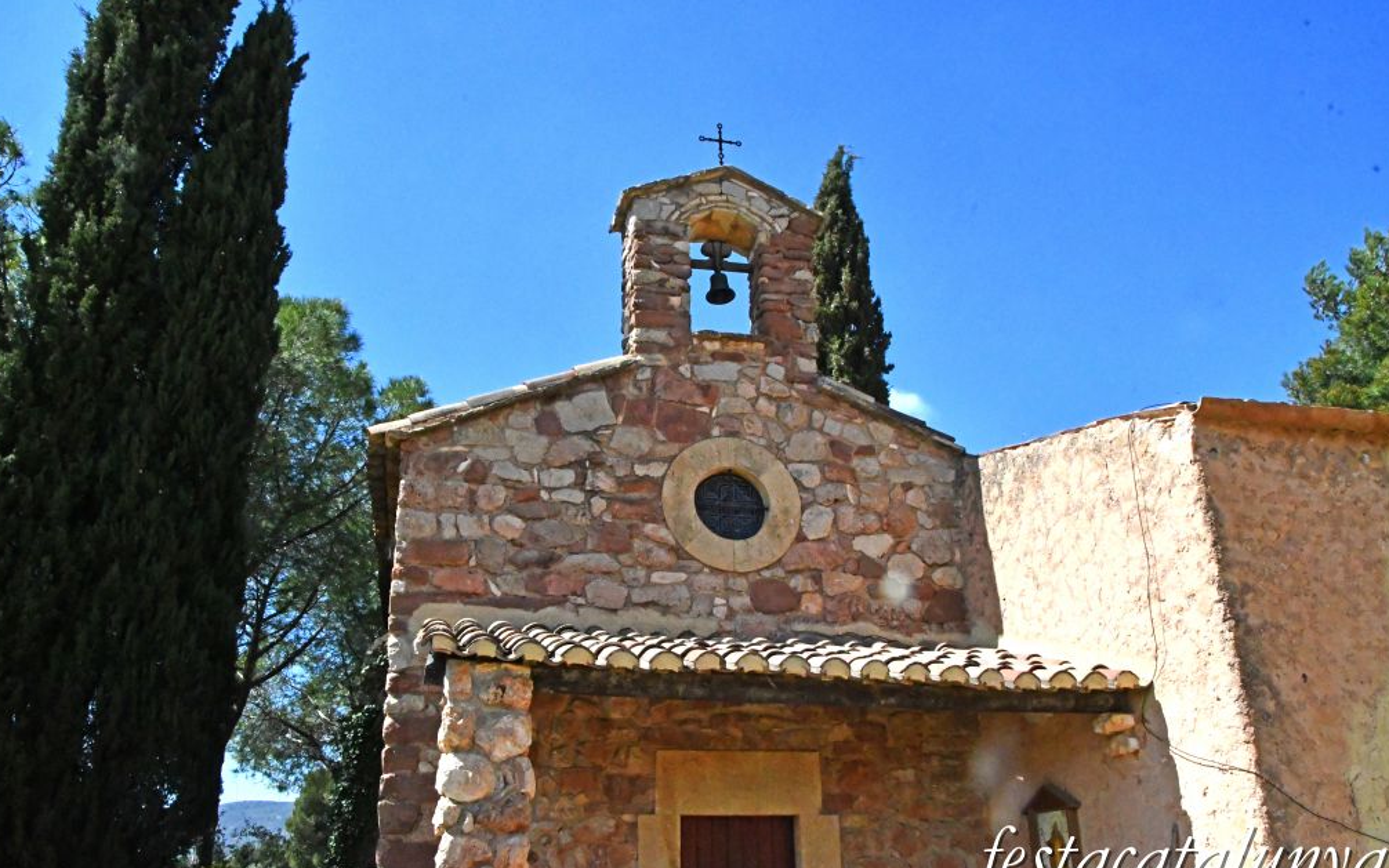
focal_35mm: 28
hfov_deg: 66.5
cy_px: 437
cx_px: 689
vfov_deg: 44.6
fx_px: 1060
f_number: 22
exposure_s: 1/2500
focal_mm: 18
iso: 6400
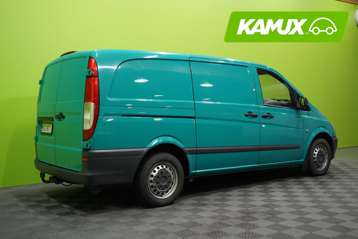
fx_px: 388
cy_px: 120
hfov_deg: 49.6
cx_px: 179
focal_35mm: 39
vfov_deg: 34.2
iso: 800
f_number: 5
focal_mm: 39
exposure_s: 1/20
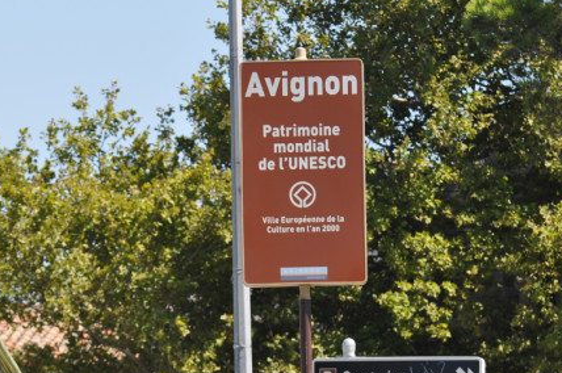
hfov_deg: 4.1
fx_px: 7825
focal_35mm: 502
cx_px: 129
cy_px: 274
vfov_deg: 2.7
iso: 200
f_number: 5.6
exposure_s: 1/500
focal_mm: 190
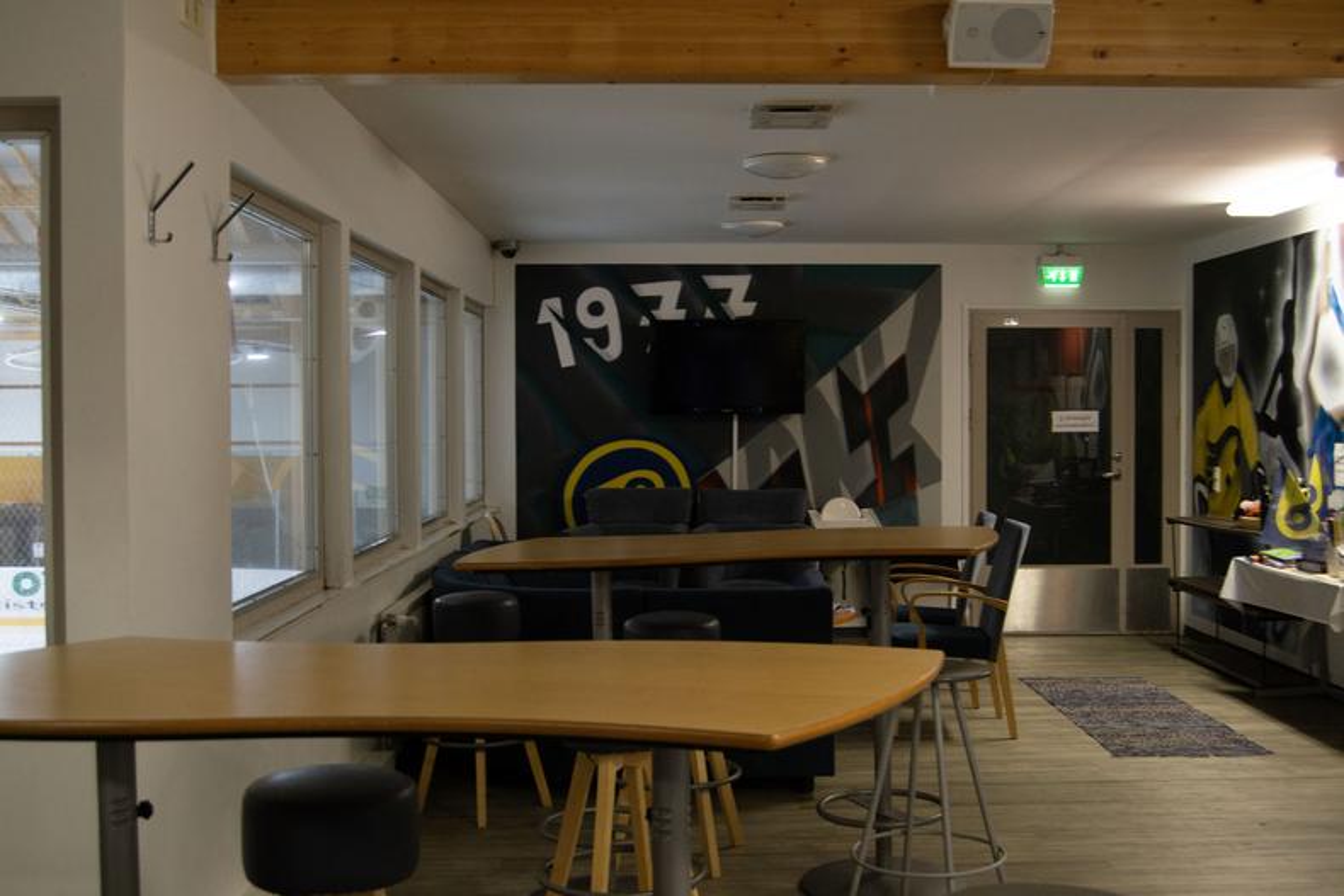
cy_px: 448
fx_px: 1456
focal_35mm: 39
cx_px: 672
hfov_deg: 49.5
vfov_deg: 34.2
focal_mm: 26
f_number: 5.6
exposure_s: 1/30
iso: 400
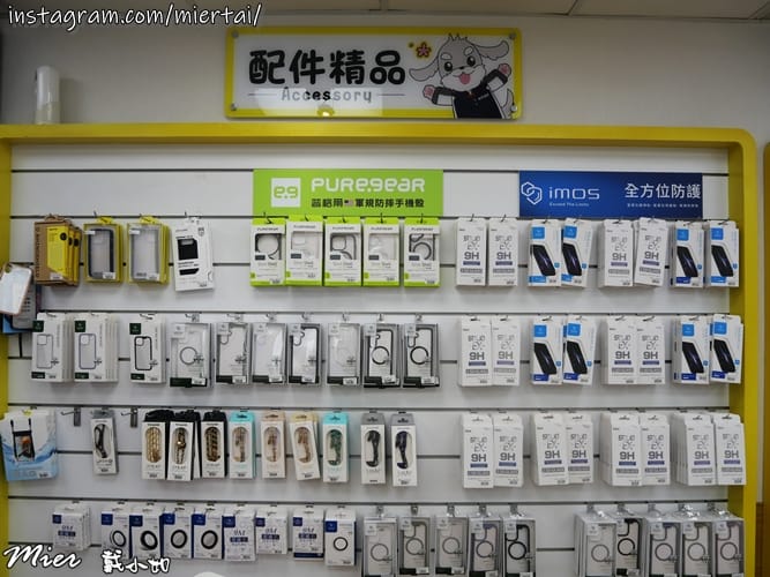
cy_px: 288
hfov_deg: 71.6
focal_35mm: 24
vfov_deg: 56.8
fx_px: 534
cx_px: 385
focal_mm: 12
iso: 200
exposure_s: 1/125
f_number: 4
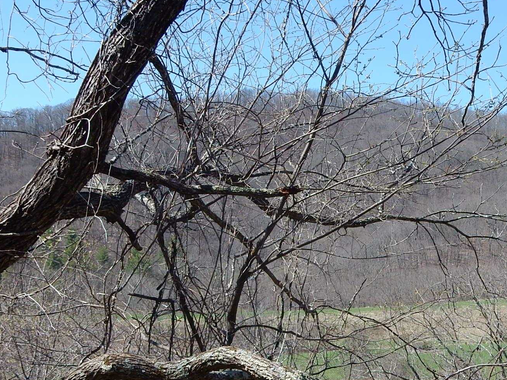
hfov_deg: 25.9
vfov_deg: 19.6
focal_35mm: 75
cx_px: 335
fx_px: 1098
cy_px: 202
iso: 125
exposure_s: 1/640
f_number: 4.2
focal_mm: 7.6
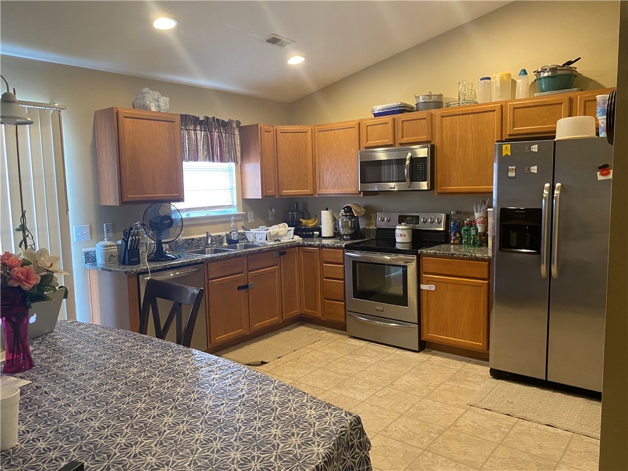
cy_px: 236
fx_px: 472
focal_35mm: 26
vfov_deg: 53.1
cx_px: 314
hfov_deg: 67.3
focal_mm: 4.25
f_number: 1.8
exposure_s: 1/60
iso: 250
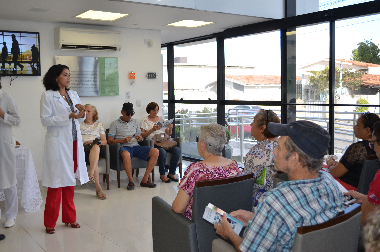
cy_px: 126
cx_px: 190
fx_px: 411
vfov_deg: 34.1
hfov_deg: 49.6
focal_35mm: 39
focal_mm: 26
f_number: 4.2
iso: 400
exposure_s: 1/100
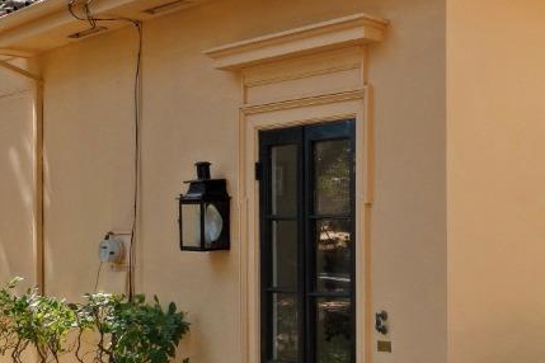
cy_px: 277
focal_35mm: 58
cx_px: 645
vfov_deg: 23.2
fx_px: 874
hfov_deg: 29.9
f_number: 9
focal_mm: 16.5
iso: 250
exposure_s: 1/100
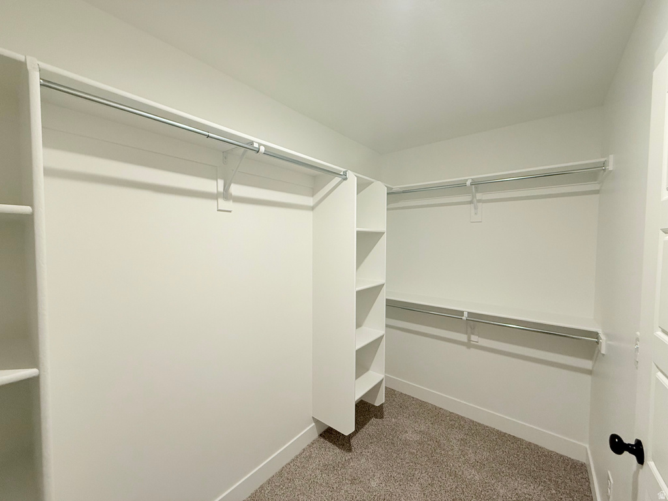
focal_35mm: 14
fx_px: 270
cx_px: 334
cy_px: 250
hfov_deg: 102.1
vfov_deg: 85.7
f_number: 2.2
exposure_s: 1/120
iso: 250
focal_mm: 2.22
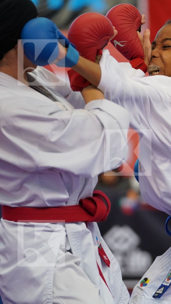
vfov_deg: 10.0
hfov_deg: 5.6
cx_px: 214
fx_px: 1733
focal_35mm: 215
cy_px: 153
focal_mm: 136
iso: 2500
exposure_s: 1/1000
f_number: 2.8
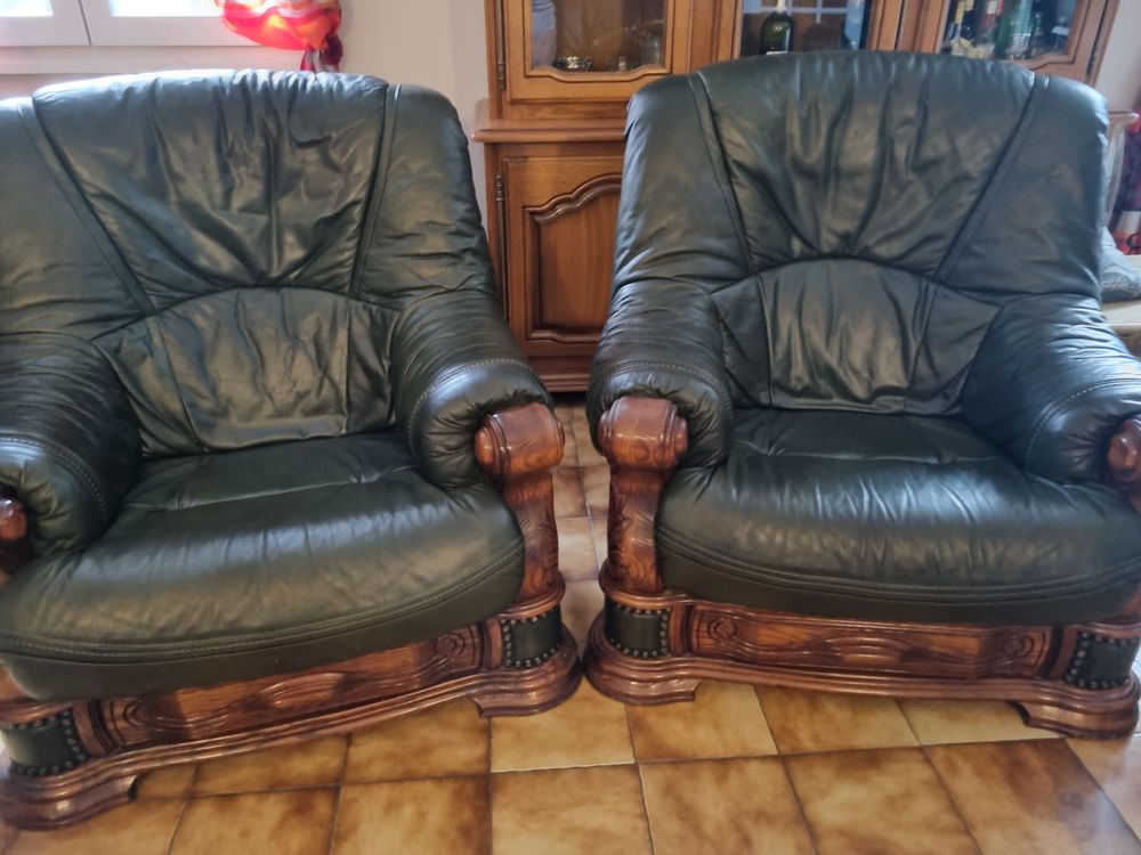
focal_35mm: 26
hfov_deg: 67.3
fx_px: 857
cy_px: 428
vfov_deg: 53.1
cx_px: 570
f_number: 1.8
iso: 1250
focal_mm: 5.4
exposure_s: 1/25
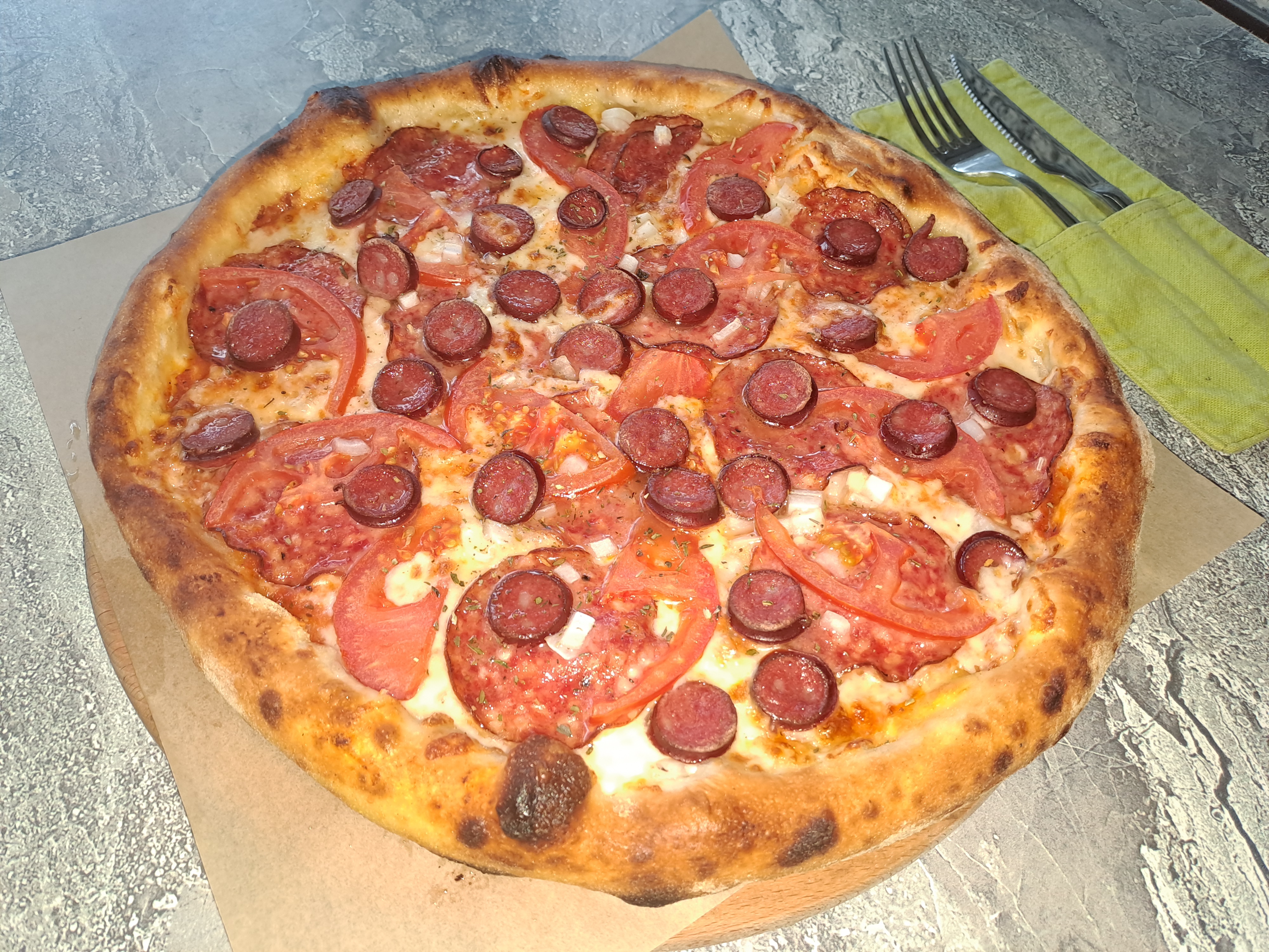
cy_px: 476
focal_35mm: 25
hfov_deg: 69.4
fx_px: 916
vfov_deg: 54.9
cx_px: 634
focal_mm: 4.65
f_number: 1.8
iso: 160
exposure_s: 1/50
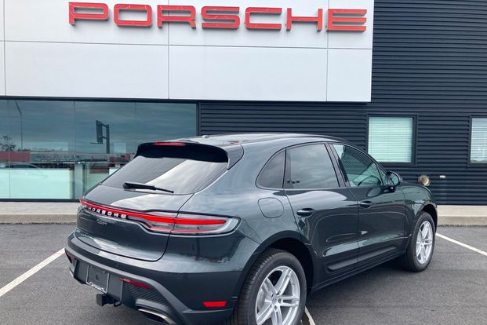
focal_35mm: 30
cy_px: 186
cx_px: 238
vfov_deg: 43.5
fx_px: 406
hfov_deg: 61.9
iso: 20
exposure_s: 1/440
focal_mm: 3.99
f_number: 1.8
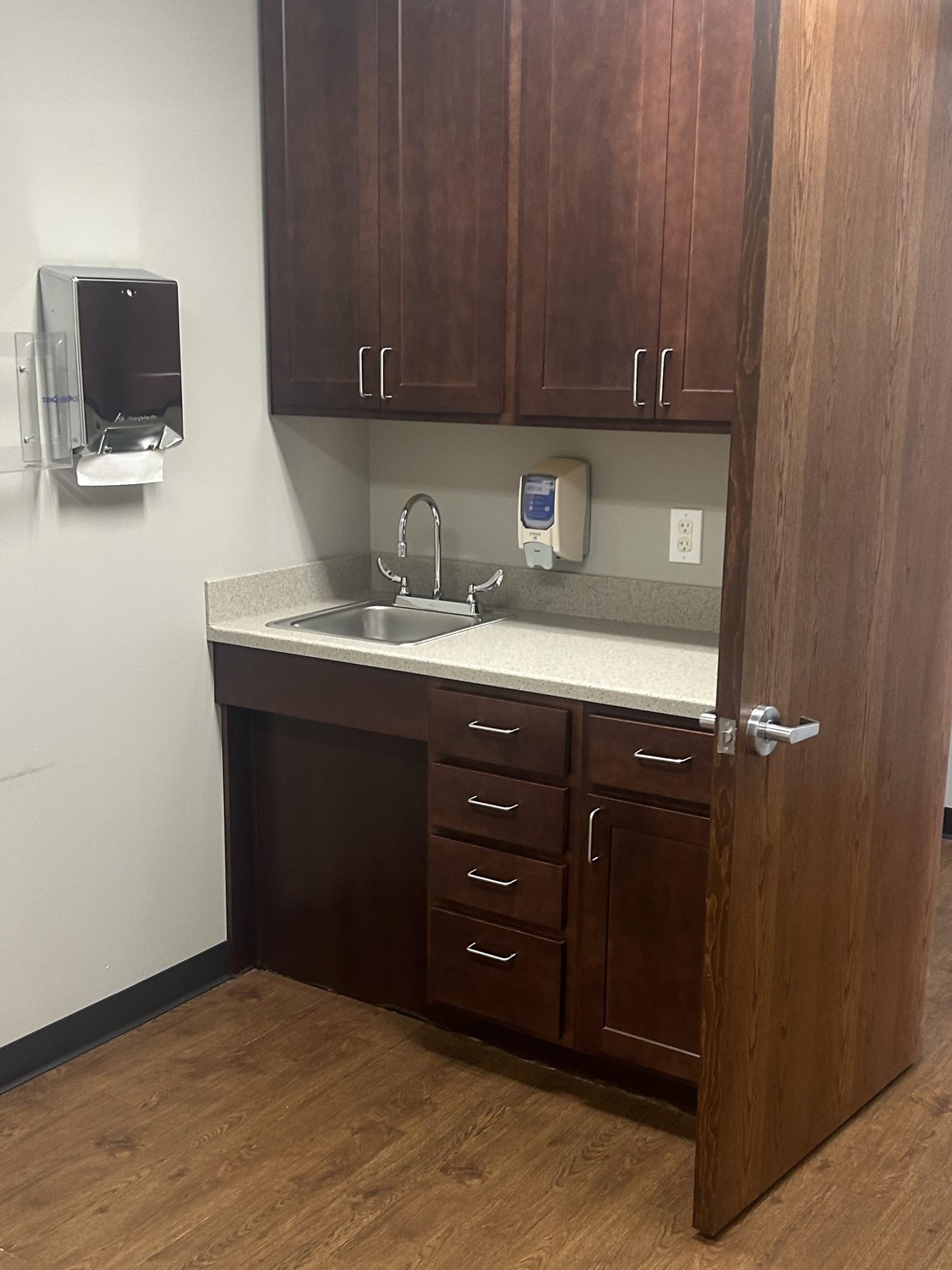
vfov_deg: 46.7
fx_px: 1467
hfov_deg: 35.9
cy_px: 725
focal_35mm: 40
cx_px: 426
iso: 125
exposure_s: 1/60
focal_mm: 5.7
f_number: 1.5
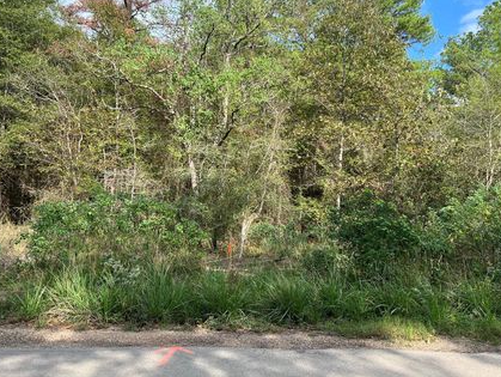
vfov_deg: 45.5
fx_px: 449
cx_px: 281
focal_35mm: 31
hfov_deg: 58.1
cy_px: 181
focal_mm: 5.7
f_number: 1.5
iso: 50
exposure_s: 1/1295
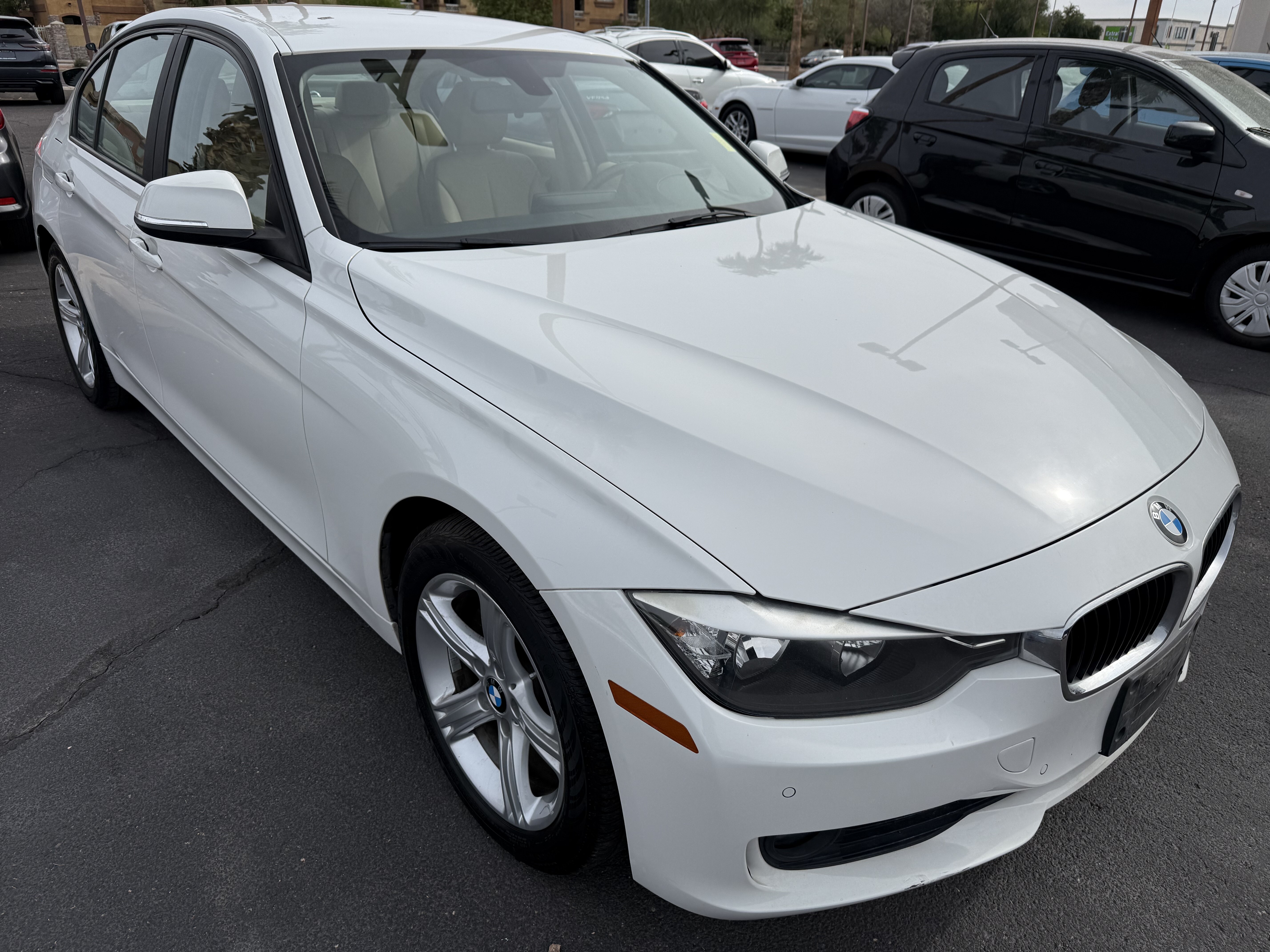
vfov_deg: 56.8
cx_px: 635
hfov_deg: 71.6
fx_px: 881
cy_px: 476
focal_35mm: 24
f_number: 1.78
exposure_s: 1/6173
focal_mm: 6.76
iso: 80
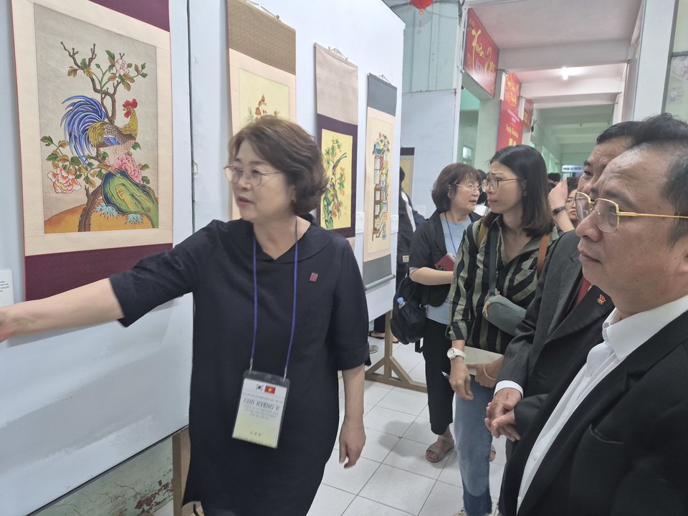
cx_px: 344
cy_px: 258
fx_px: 457
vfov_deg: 58.9
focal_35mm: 23
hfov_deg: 73.9
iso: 320
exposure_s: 1/100
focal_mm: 5.4
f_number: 1.8
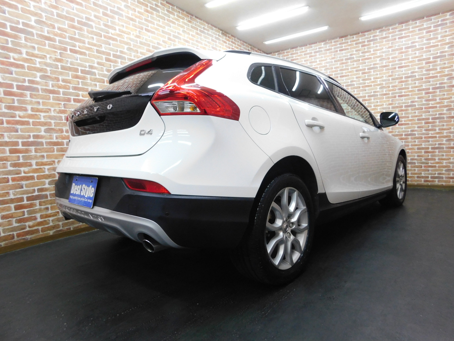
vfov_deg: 58.9
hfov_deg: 73.9
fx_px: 302
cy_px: 170
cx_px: 227
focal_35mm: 23
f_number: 3
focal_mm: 4
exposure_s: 1/30
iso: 320
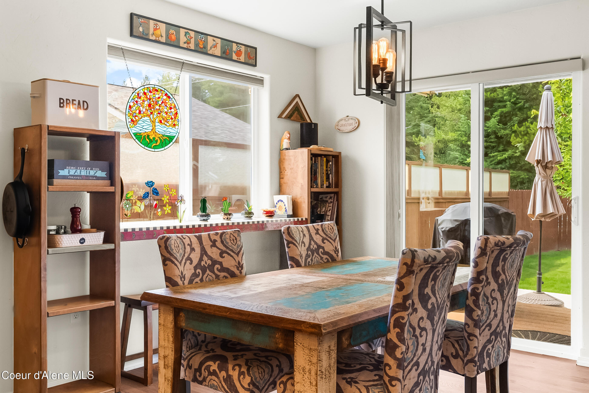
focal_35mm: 33
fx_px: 540
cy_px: 196
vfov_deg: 40.0
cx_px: 294
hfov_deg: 57.2
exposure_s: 1
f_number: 8
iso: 320
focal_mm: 22
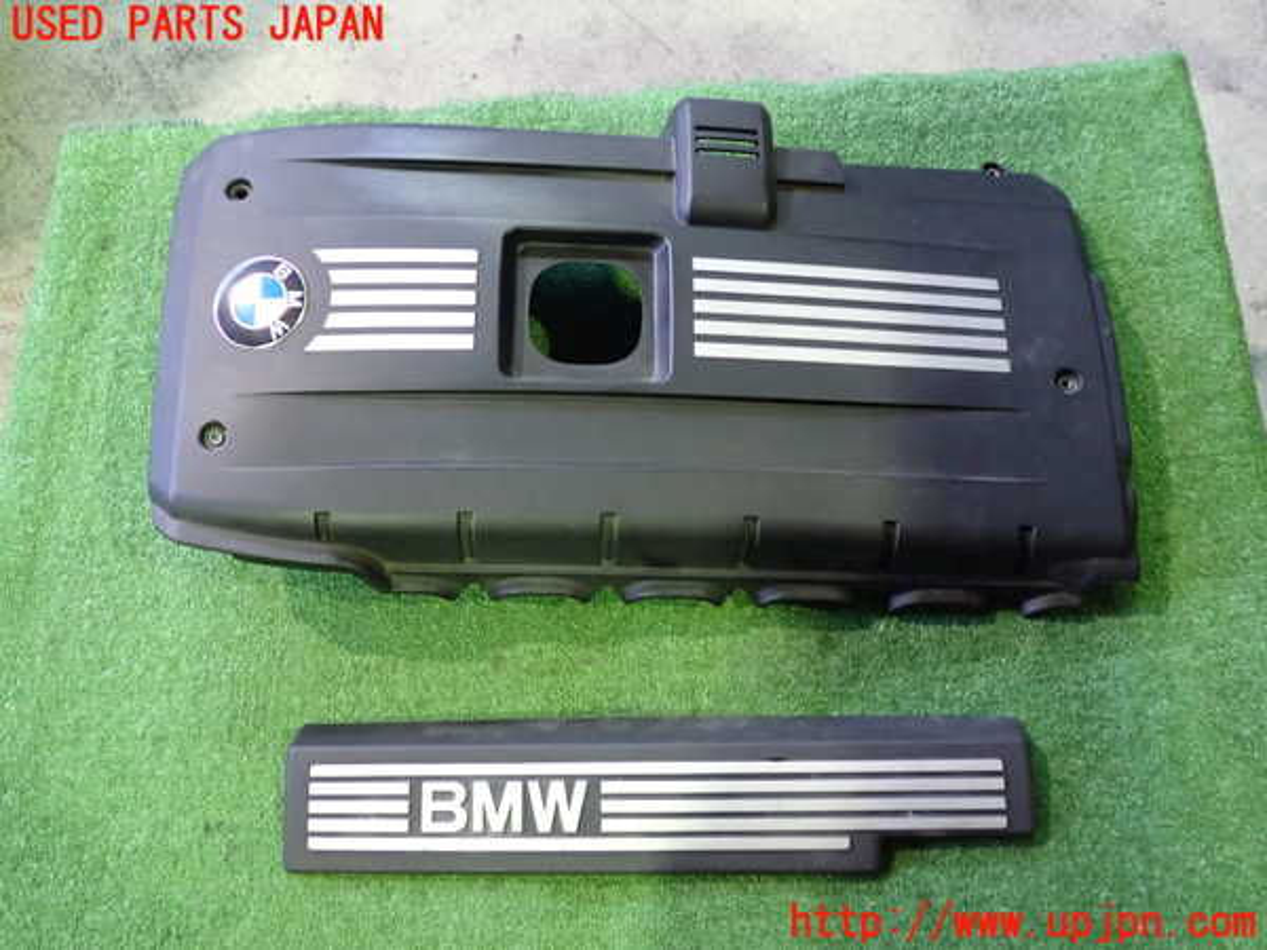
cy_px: 475
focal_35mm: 30
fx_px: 1098
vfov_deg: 46.8
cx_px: 634
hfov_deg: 60.0
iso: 800
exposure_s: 1/30
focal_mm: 5.4
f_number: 2.3
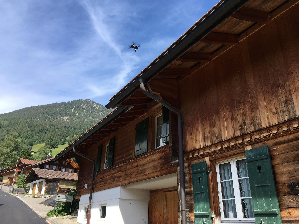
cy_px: 112
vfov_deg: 48.2
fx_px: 250
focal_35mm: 29
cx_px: 150
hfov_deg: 61.7
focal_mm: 4.15
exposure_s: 1/732
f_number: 2.2
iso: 25
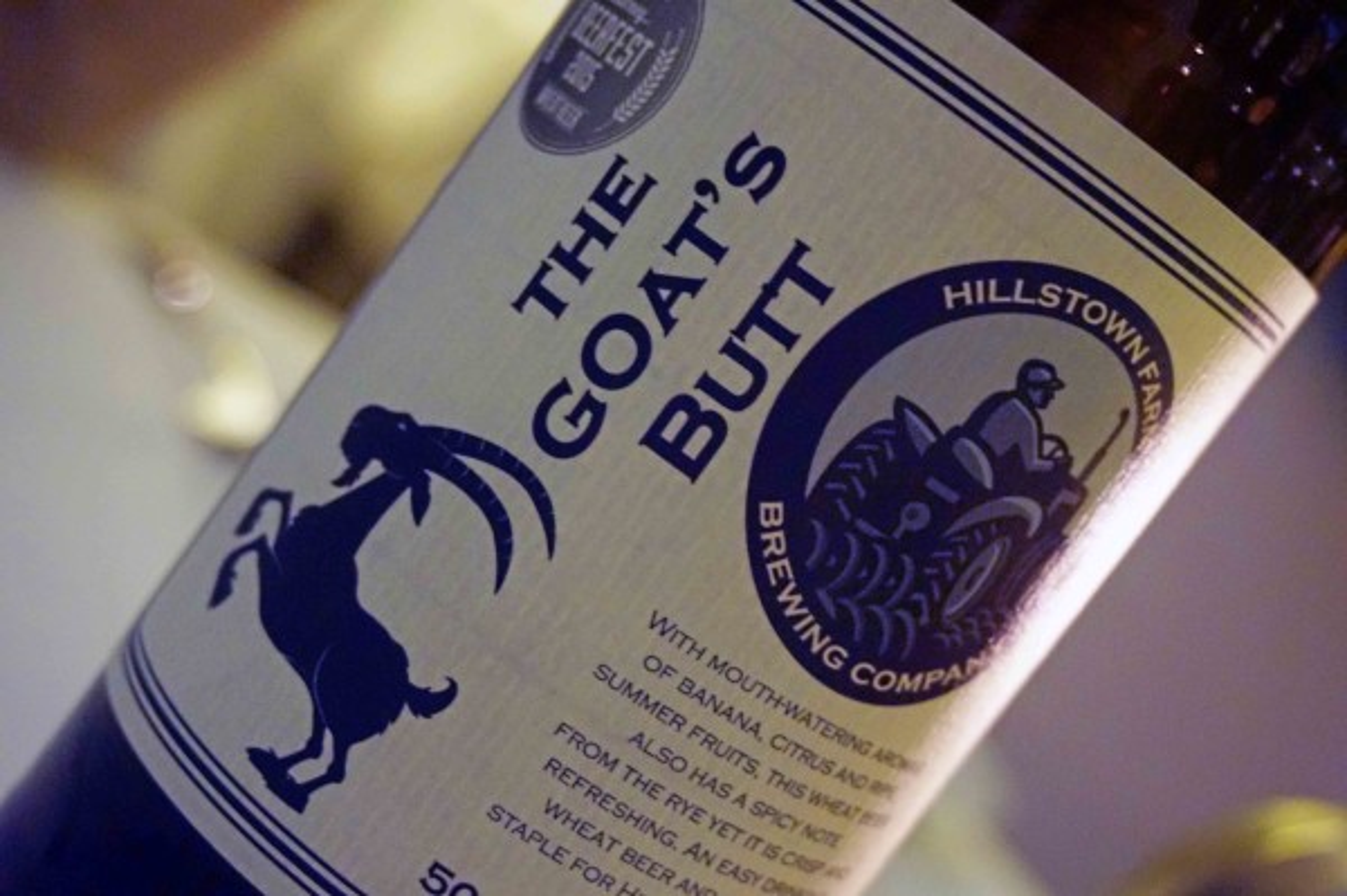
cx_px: 674
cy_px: 448
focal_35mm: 57
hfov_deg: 35.1
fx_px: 2131
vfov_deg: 23.7
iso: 3200
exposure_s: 1/4
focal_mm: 38
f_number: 5.6
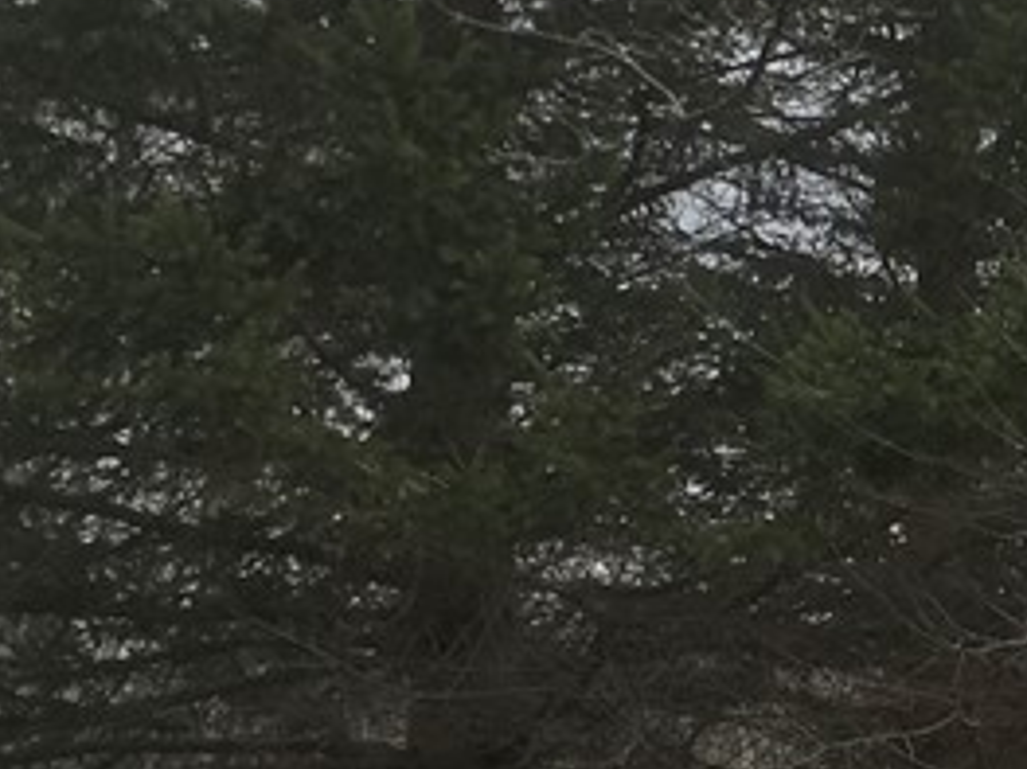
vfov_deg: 13.1
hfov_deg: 15.9
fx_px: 3351
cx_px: 1574
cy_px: 375
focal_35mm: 113
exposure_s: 1/1026
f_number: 2.2
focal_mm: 4.15
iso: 25
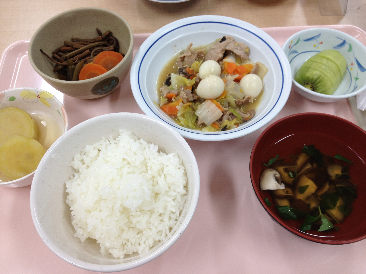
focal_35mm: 35
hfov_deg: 52.6
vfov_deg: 40.7
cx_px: 183
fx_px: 370
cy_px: 137
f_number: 2.4
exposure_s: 1/40
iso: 64
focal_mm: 4.28
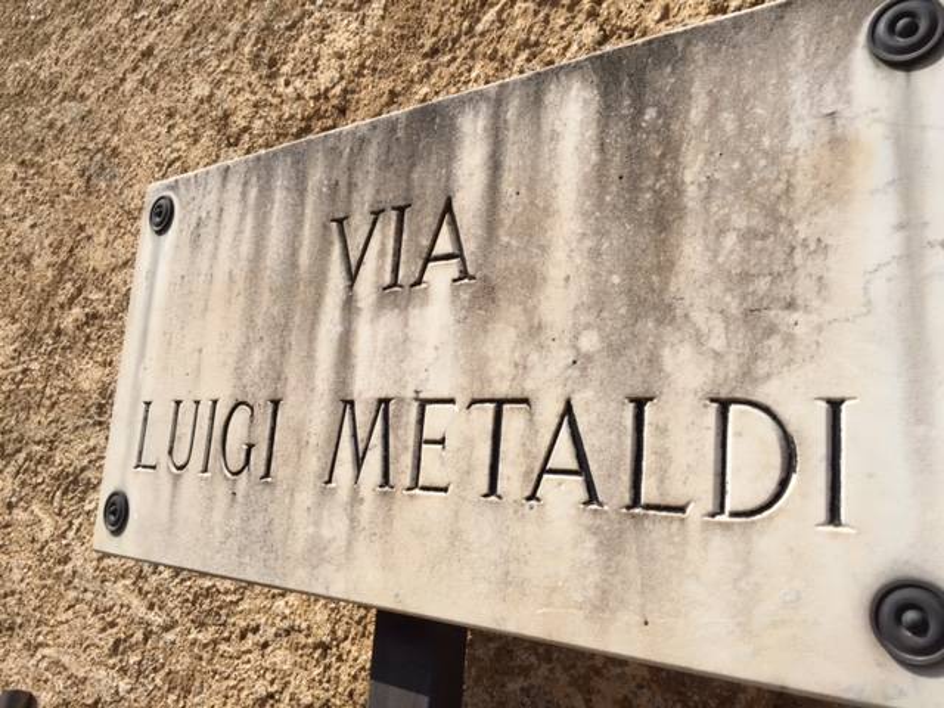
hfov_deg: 61.7
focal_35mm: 29
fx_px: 791
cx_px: 472
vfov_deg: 48.2
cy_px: 354
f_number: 2.2
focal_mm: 4.15
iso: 32
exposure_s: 1/3049
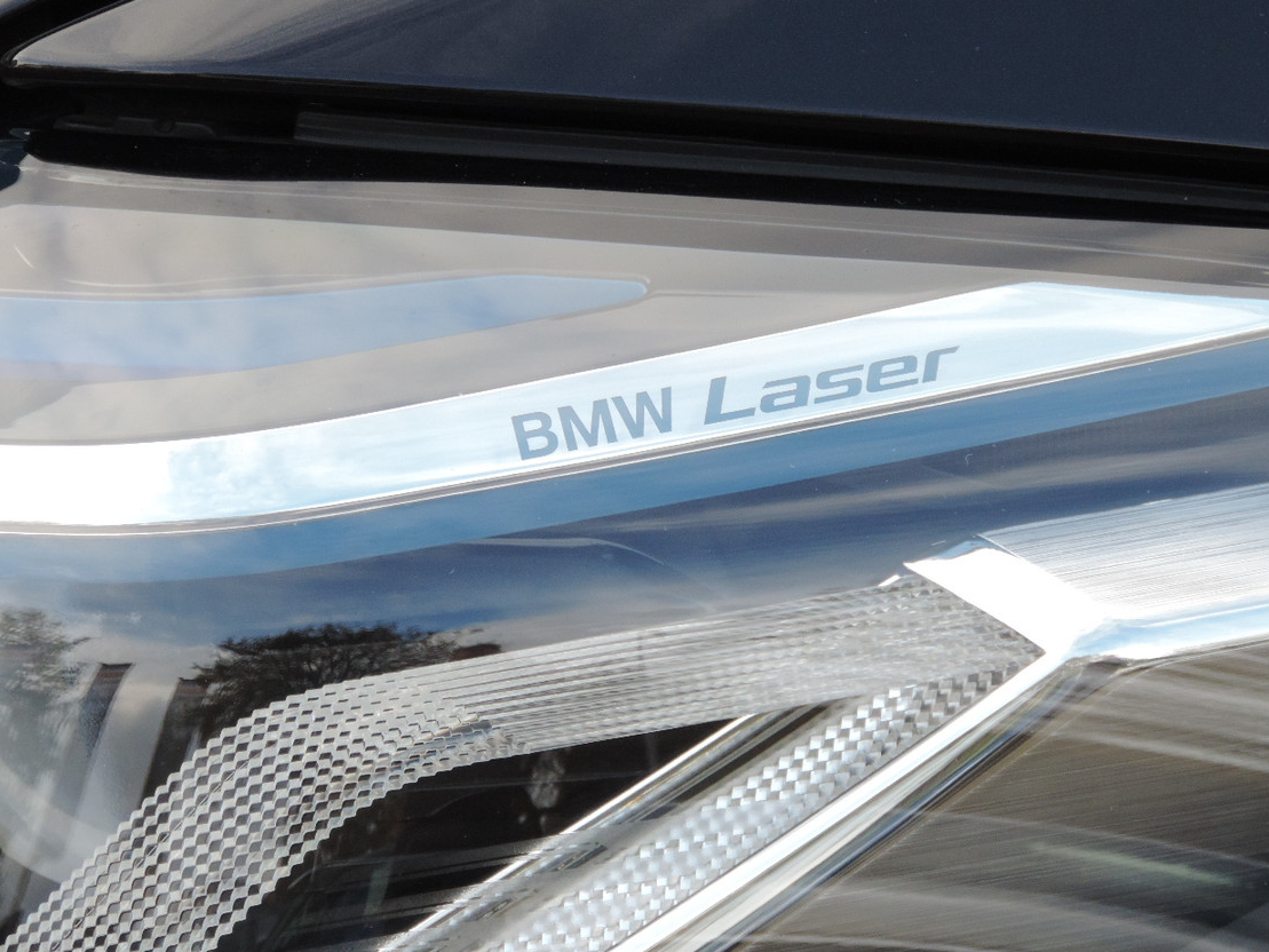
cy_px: 350
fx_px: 20715
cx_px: 717
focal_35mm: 565
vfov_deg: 2.6
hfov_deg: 3.5
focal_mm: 77.5
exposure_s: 1/250
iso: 400
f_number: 4.9
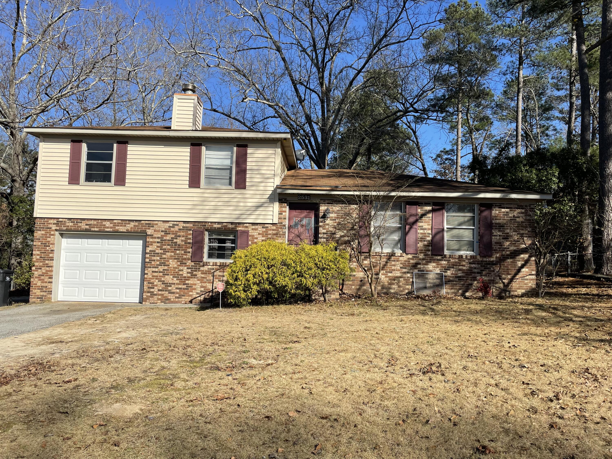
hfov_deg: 67.3
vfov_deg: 53.1
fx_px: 460
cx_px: 306
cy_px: 230
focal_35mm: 26
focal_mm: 4.2
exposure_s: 1/3610
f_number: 1.6
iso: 32
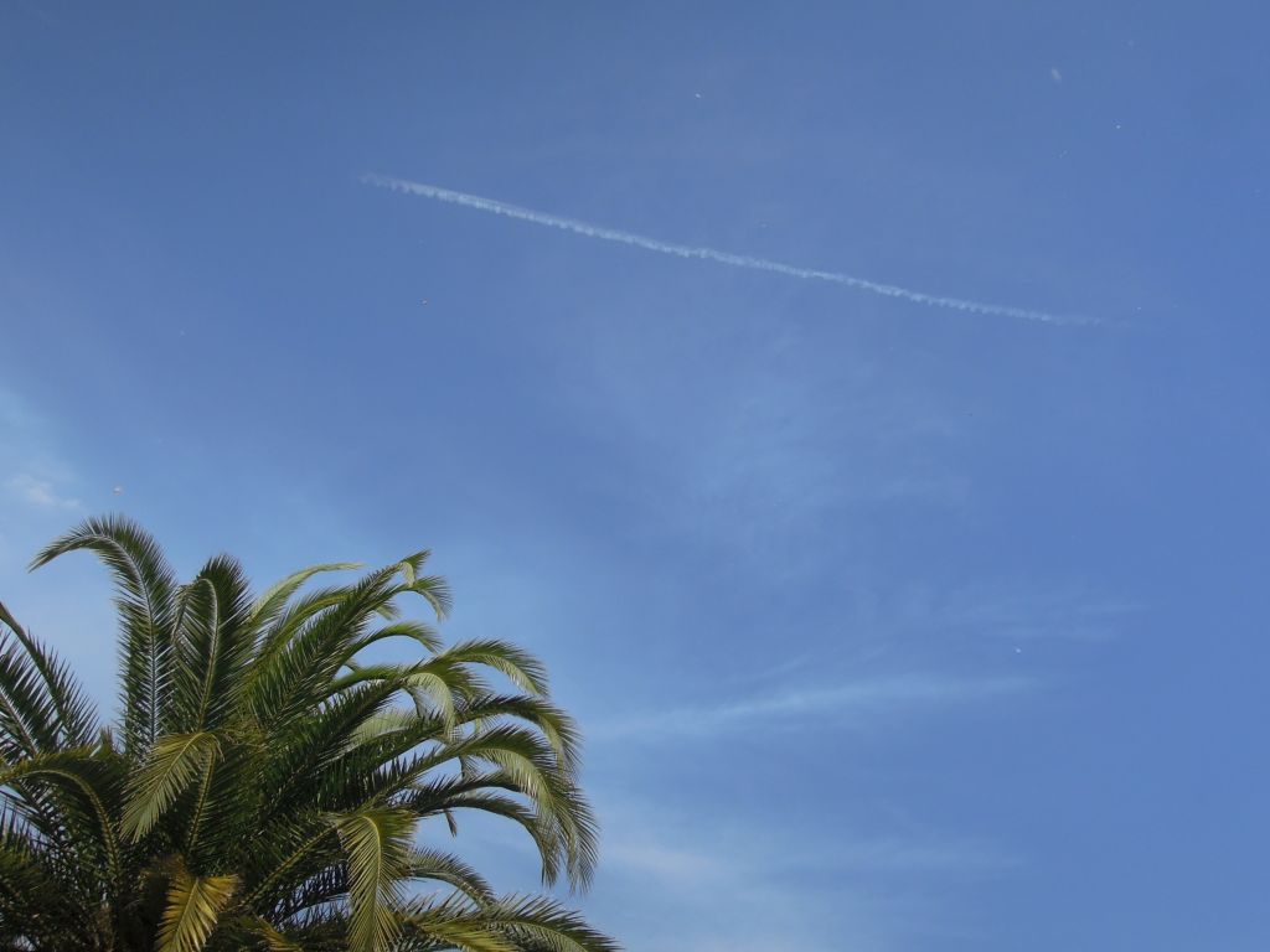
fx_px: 881
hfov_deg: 71.6
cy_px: 476
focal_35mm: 24
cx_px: 635
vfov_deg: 56.8
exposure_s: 1/1250
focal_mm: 4.3
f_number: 5
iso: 160
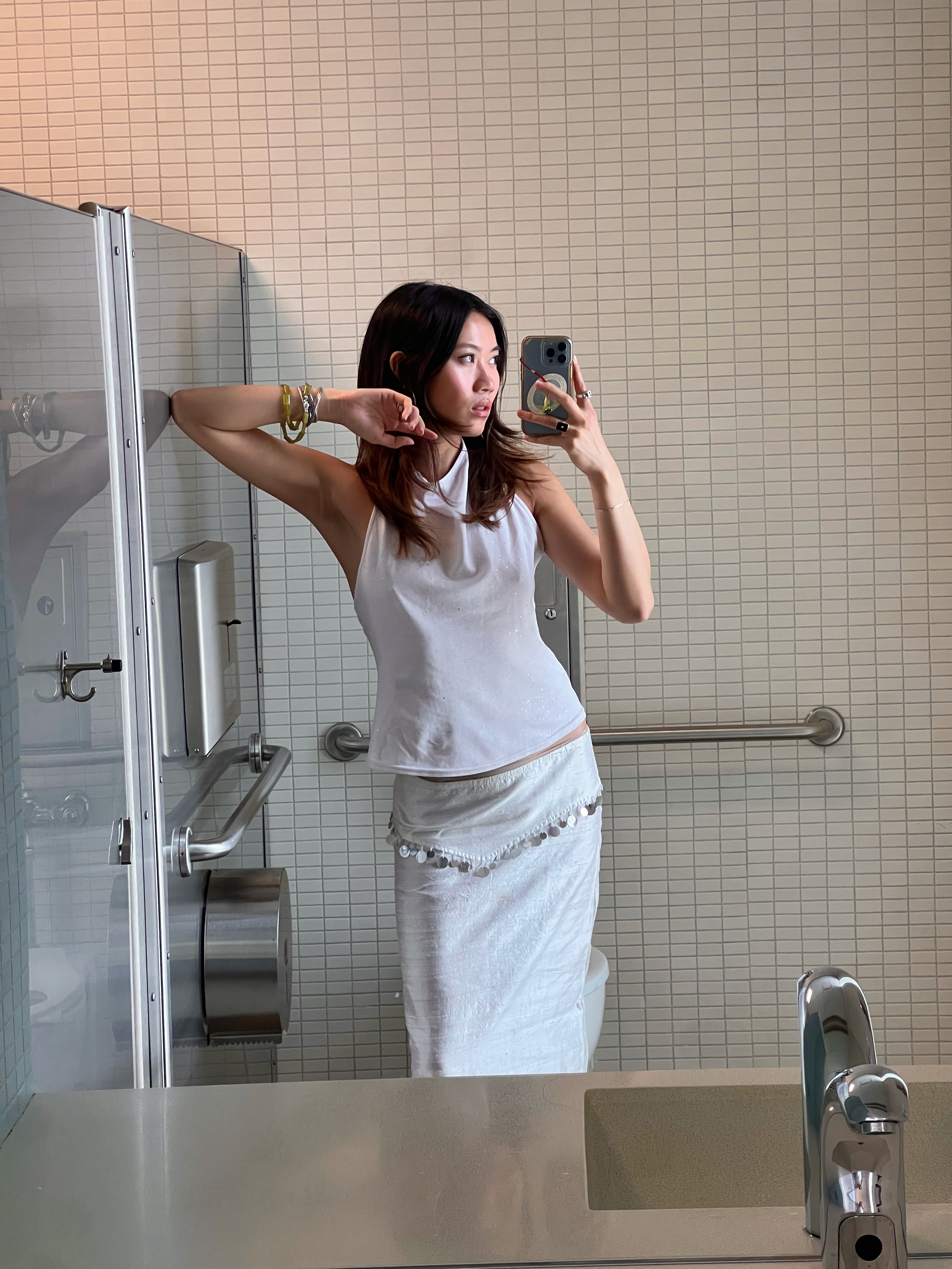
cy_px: 634
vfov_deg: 25.3
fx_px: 2824
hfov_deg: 19.1
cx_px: 476
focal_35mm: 77
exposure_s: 1/120
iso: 200
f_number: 2.8
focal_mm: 9
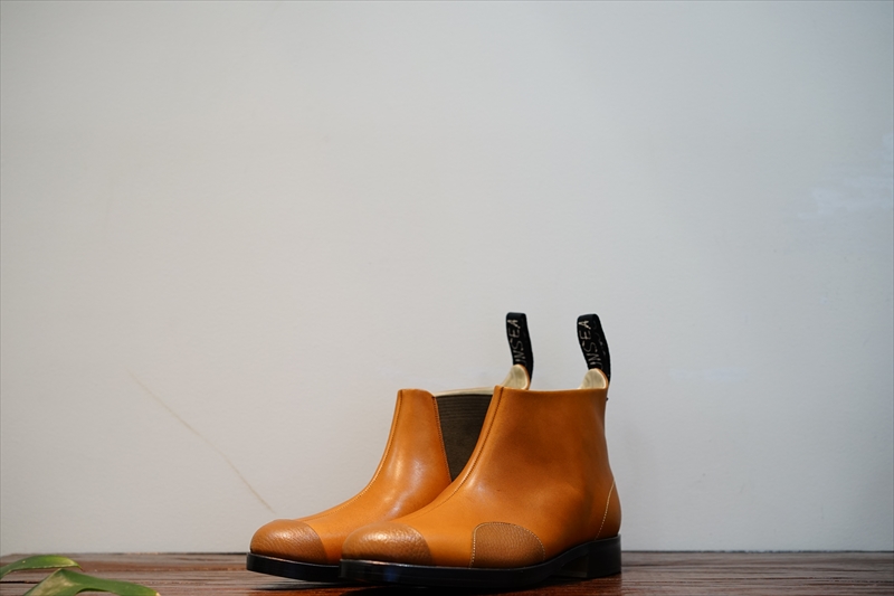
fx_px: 1365
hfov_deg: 36.3
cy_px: 298
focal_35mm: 55
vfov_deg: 24.6
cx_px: 447
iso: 640
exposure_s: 1/60
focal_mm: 55
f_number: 4
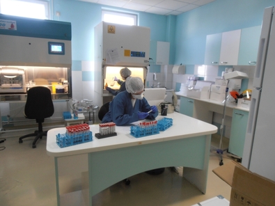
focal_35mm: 24
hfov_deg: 71.6
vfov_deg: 56.8
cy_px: 103
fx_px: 191
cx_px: 138
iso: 125
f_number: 3
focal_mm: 4.2
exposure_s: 1/15
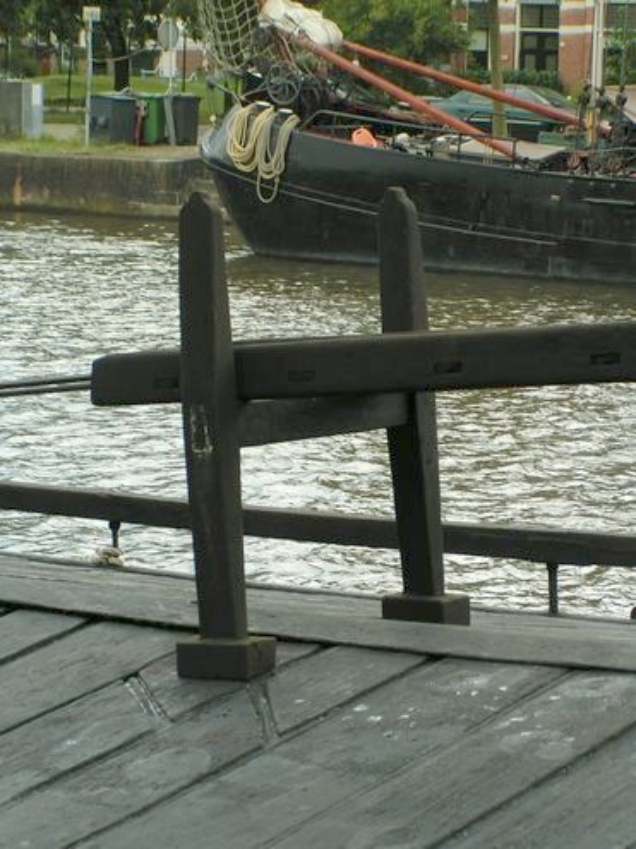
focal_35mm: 114
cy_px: 424
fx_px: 2794
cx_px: 318
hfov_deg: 13.0
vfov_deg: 17.3
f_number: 5.6
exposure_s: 1/200
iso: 50
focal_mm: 17.4
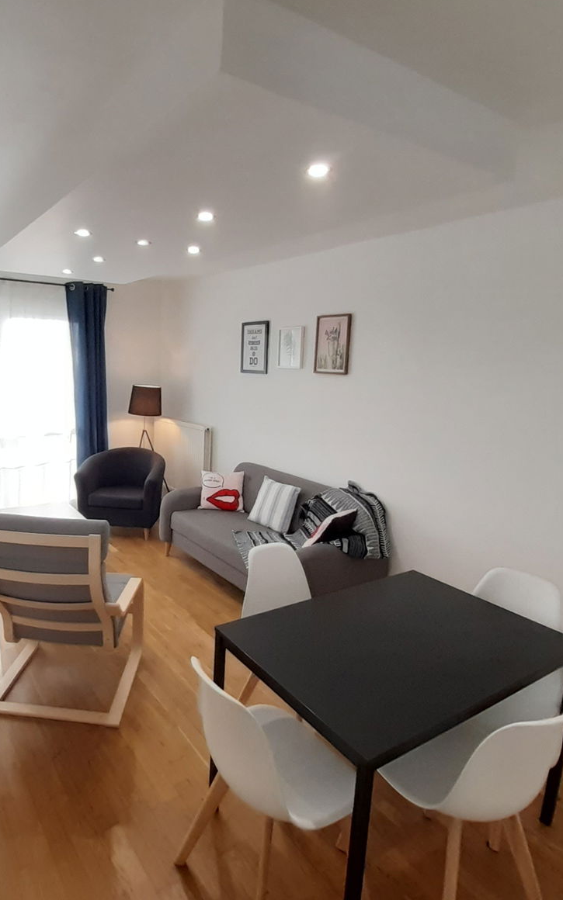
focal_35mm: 19
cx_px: 169
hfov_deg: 60.1
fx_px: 466
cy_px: 441
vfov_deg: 88.0
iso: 125
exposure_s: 1/50
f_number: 2.2
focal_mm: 1.13
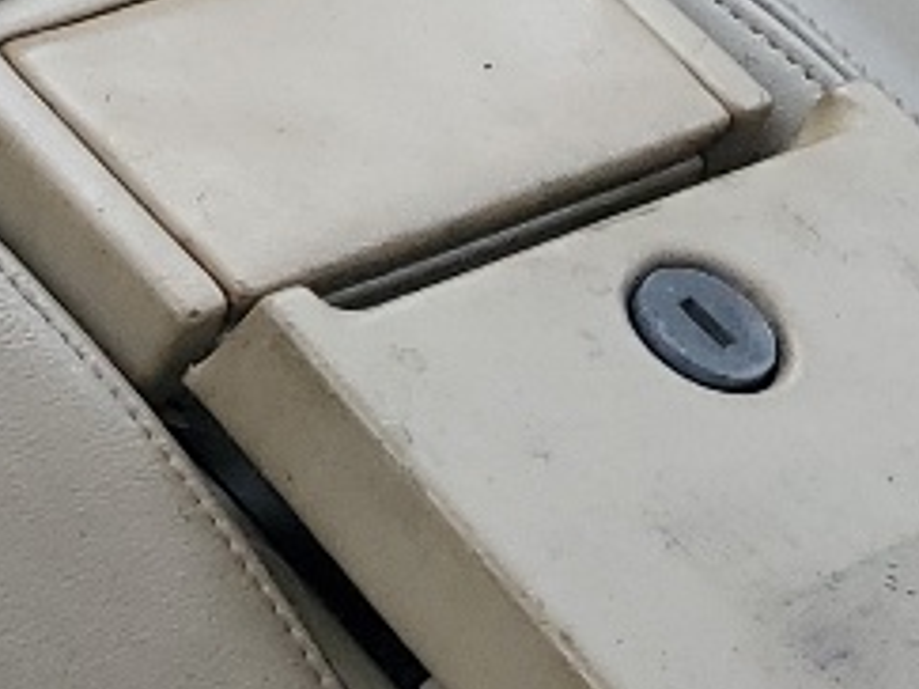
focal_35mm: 171
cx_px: -1358
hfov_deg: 10.0
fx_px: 4538
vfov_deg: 8.4
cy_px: -530
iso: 50
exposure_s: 1/435
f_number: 1.5
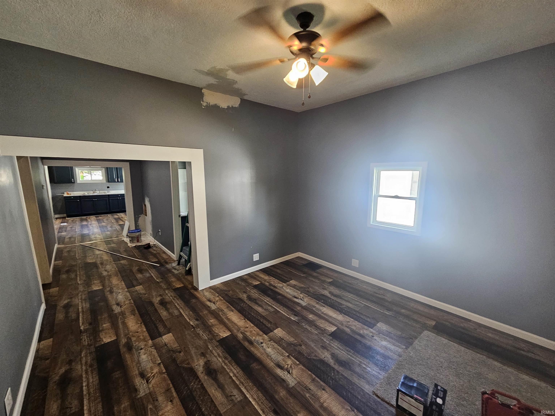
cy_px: 208
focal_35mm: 13
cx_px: 278
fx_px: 208
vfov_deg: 89.9
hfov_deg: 106.2
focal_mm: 2.2
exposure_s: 1/60
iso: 200
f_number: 2.2
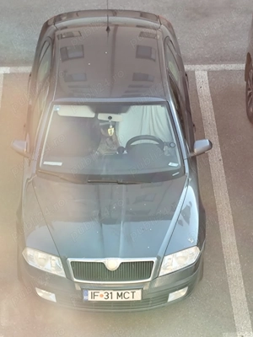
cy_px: 168
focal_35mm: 137
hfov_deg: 10.8
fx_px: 1335
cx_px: 126
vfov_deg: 14.4
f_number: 1.65
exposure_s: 1/100
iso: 64
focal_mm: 6.14
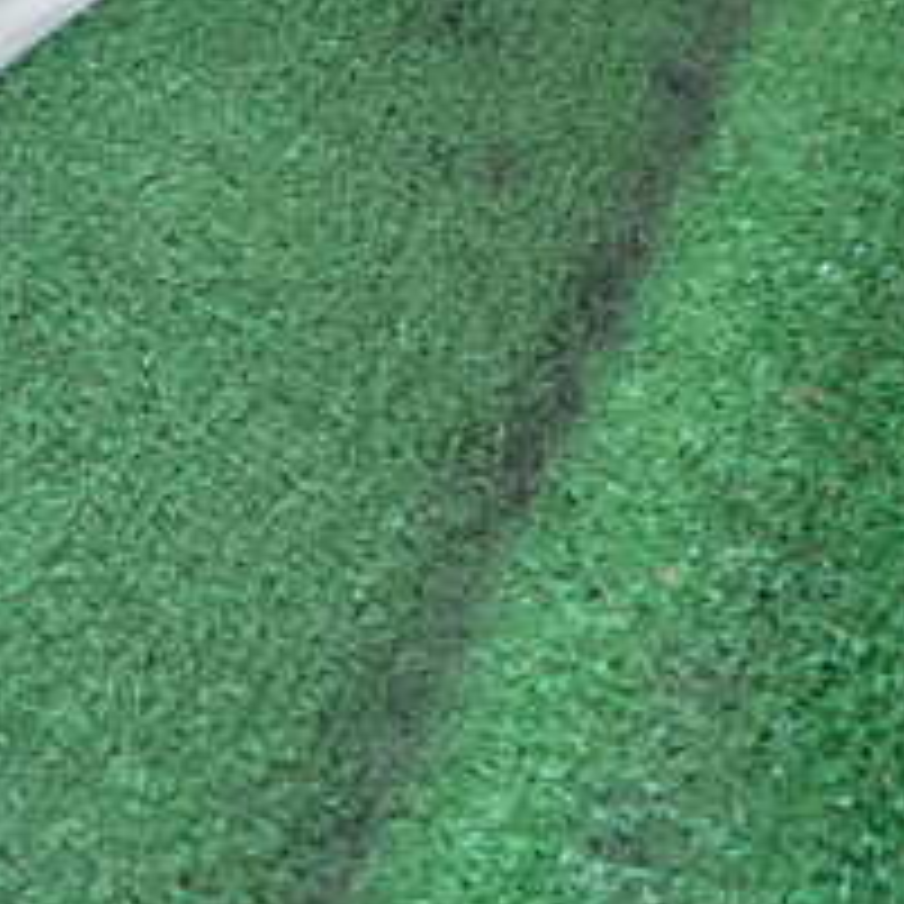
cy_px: 283
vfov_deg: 25.9
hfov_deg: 23.1
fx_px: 1950
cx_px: -274
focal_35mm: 66
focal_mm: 4.5
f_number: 2
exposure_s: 1/60
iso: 200
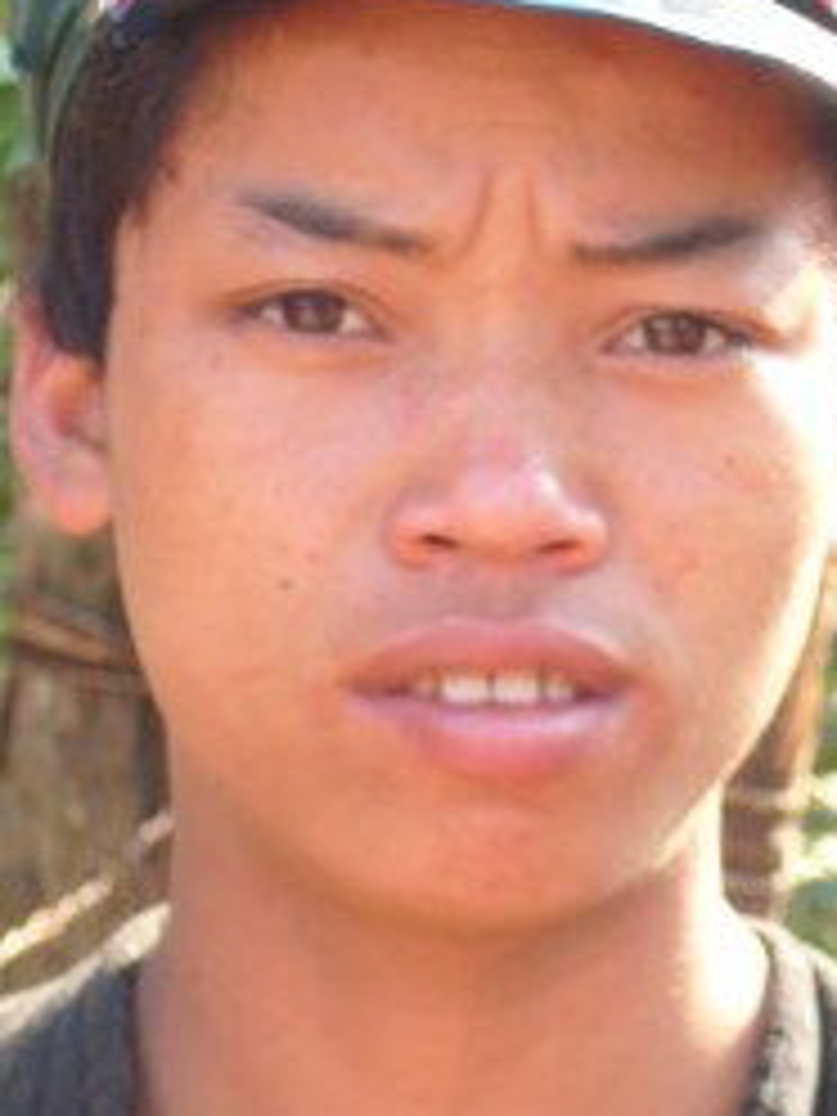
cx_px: 506
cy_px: 862
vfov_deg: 8.2
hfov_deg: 6.1
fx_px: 7802
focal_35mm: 242
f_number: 4.8
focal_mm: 16.6
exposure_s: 1/50
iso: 100
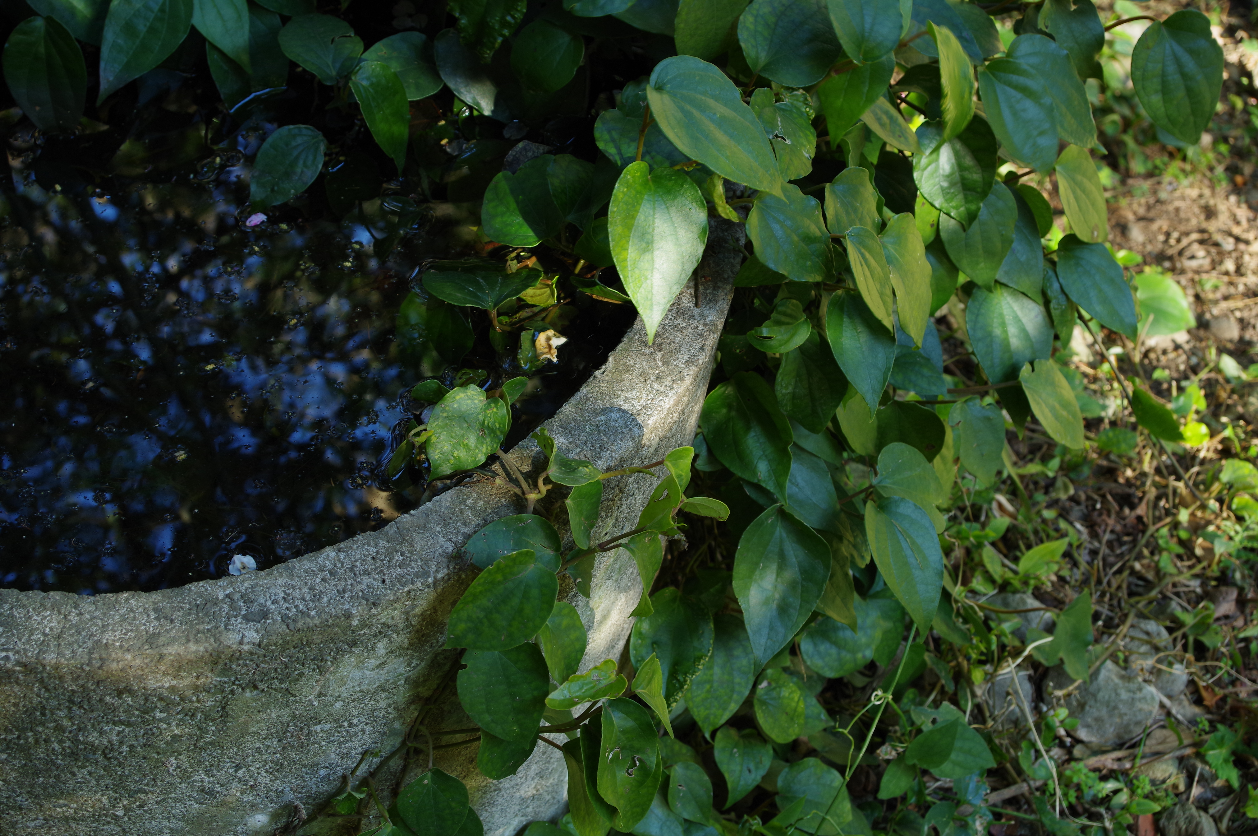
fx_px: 2095
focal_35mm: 60
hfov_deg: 33.4
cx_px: 629
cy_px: 418
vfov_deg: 22.6
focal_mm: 40
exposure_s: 1/15
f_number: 7.1
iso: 200
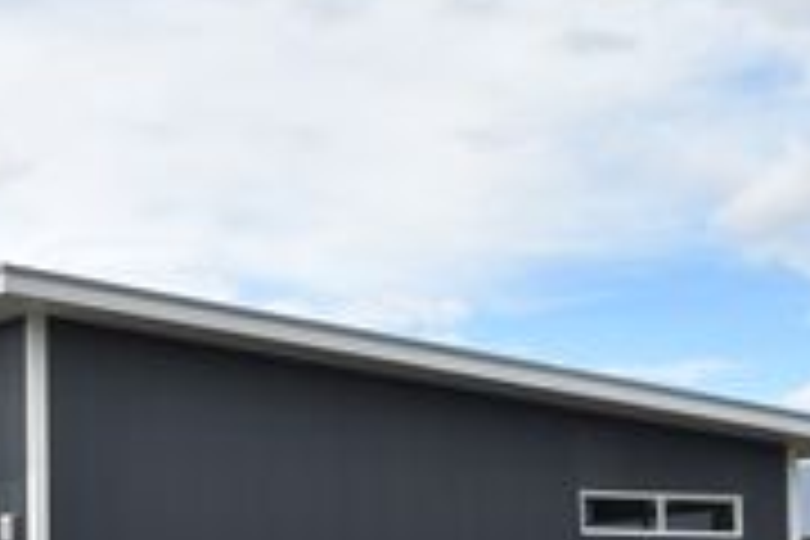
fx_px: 2115
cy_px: 497
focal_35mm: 94
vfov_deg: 14.4
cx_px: -216
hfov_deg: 20.0
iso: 200
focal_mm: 24
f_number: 10
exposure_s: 1/400
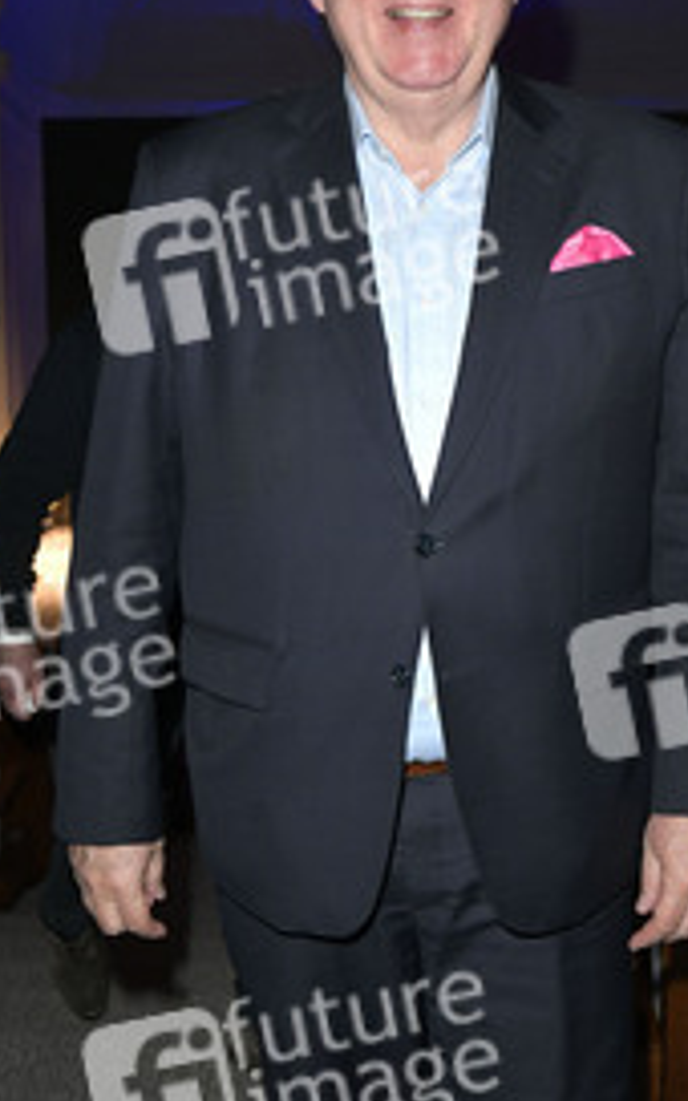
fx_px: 1710
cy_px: 461
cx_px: 409
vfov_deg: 35.6
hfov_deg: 22.7
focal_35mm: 57
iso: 1600
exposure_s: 1/250
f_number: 6.3
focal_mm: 38
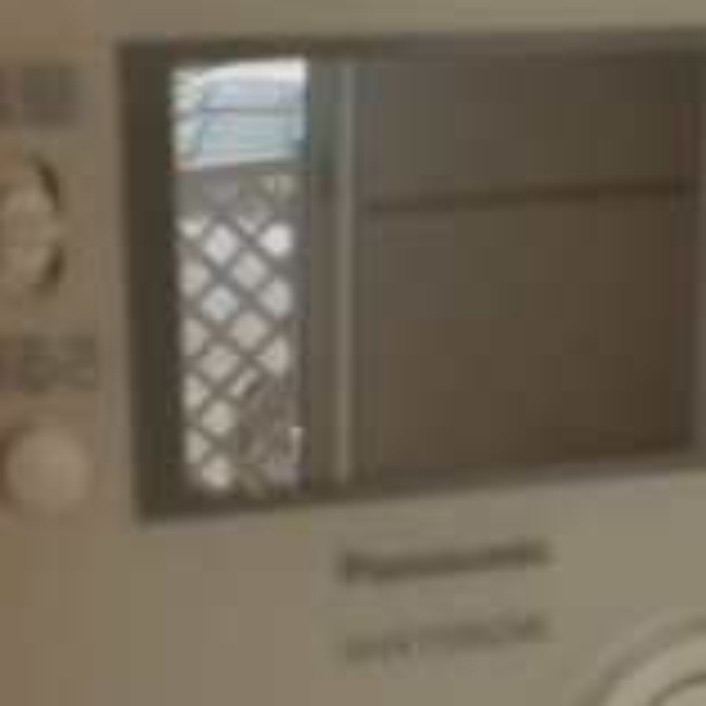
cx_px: 382
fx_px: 2331
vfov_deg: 16.9
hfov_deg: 17.2
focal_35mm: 101
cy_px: 679
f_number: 3.1
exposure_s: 1/60
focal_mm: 5
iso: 200
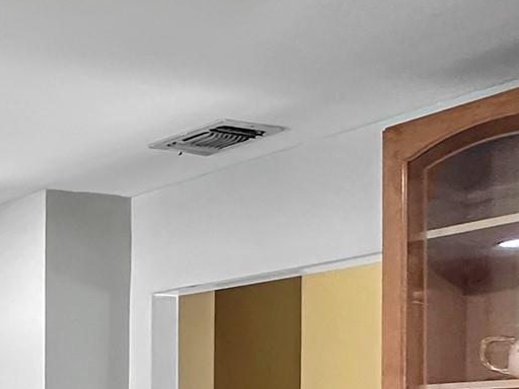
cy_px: 530
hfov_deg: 22.6
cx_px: -382
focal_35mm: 56
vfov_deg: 22.7
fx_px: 840
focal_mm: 2.22
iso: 250
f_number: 2.2
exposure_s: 1/120
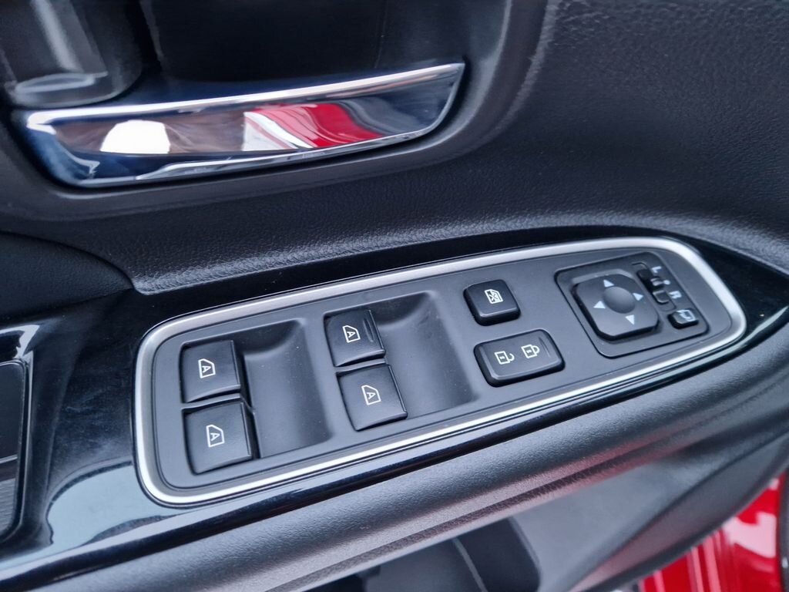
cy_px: 296
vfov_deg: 58.9
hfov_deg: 73.9
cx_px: 394
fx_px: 524
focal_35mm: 23
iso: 500
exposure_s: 1/33
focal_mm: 5.4
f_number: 1.8
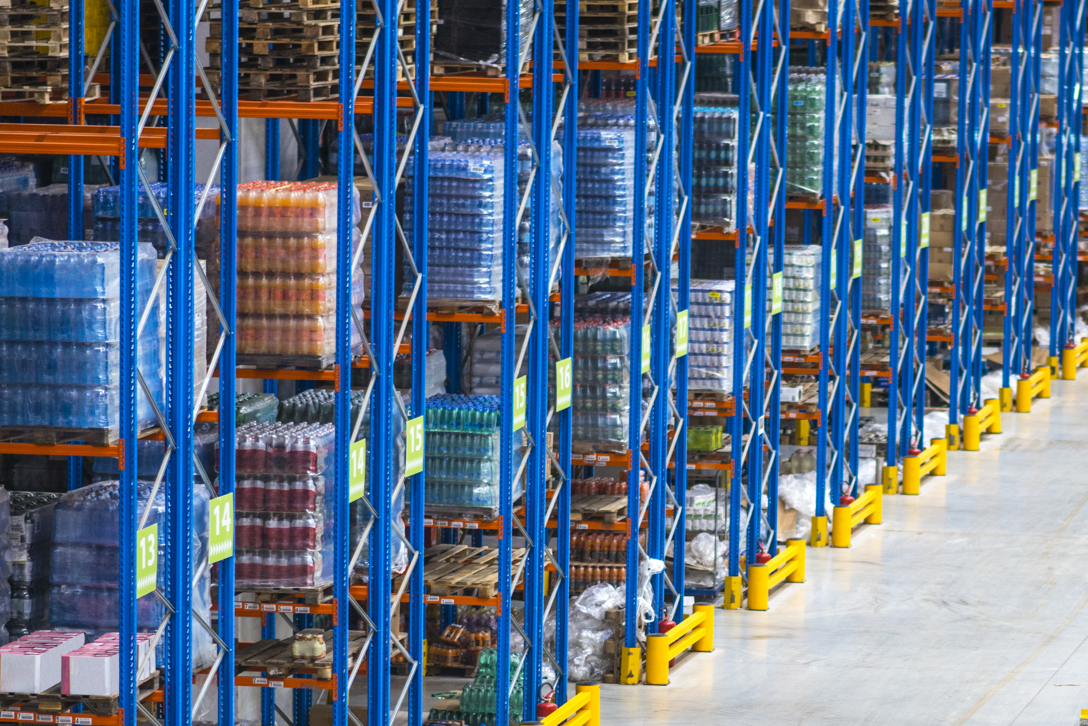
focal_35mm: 153
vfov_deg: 9.0
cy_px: 532
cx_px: 656
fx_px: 4625
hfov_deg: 13.4
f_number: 1.8
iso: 500
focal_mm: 85
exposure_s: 1/125
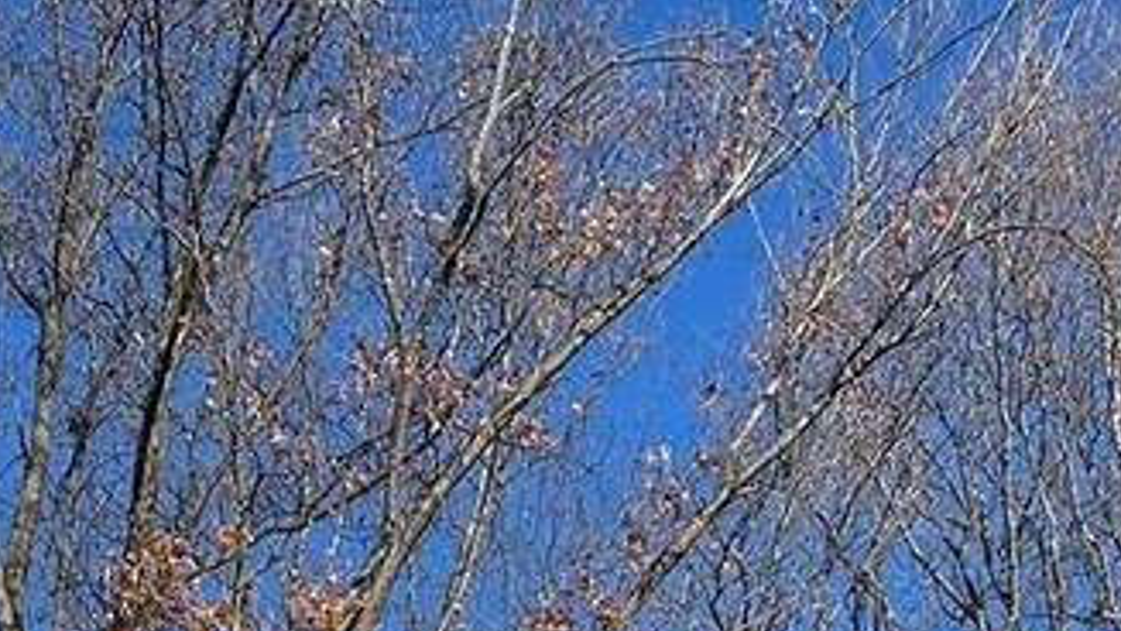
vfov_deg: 9.5
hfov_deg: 18.9
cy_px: 1615
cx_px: 93
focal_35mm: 111
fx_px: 3300
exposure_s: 1/3704
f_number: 1.5
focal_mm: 5.7
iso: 50
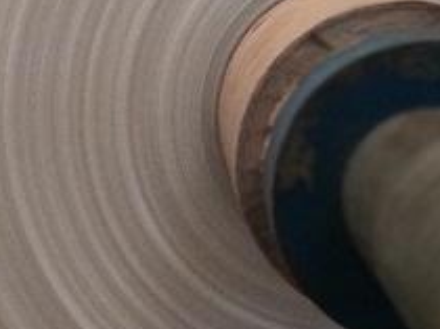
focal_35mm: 124
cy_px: 100
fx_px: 1574
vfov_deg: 11.9
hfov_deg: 15.8
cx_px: 63
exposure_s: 1/33
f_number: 2.6
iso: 3200
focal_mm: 5.99
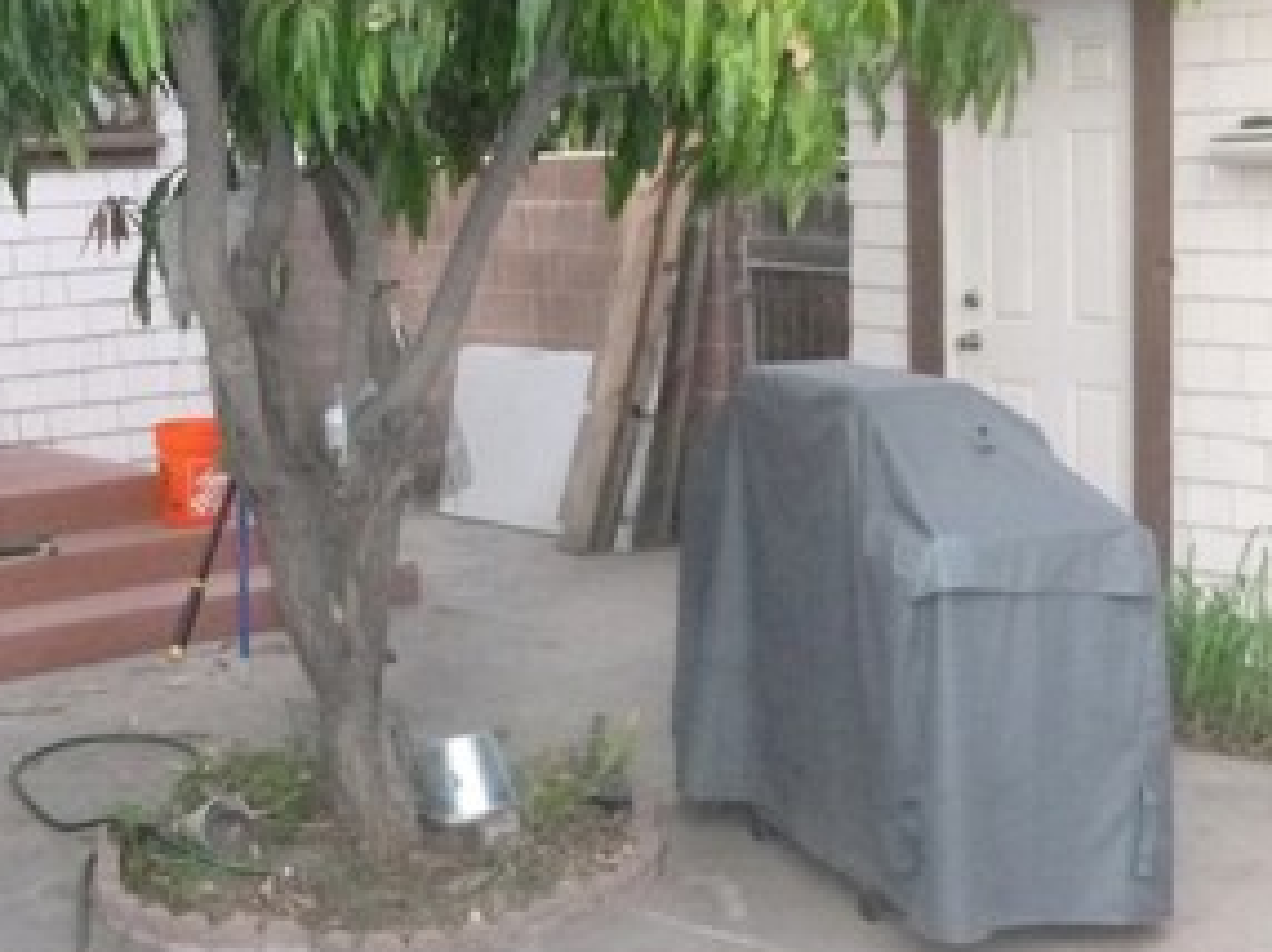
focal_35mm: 56
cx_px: 498
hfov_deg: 34.2
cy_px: 378
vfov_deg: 26.0
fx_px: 2056
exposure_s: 1/60
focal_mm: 4.5
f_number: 3.1
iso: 800
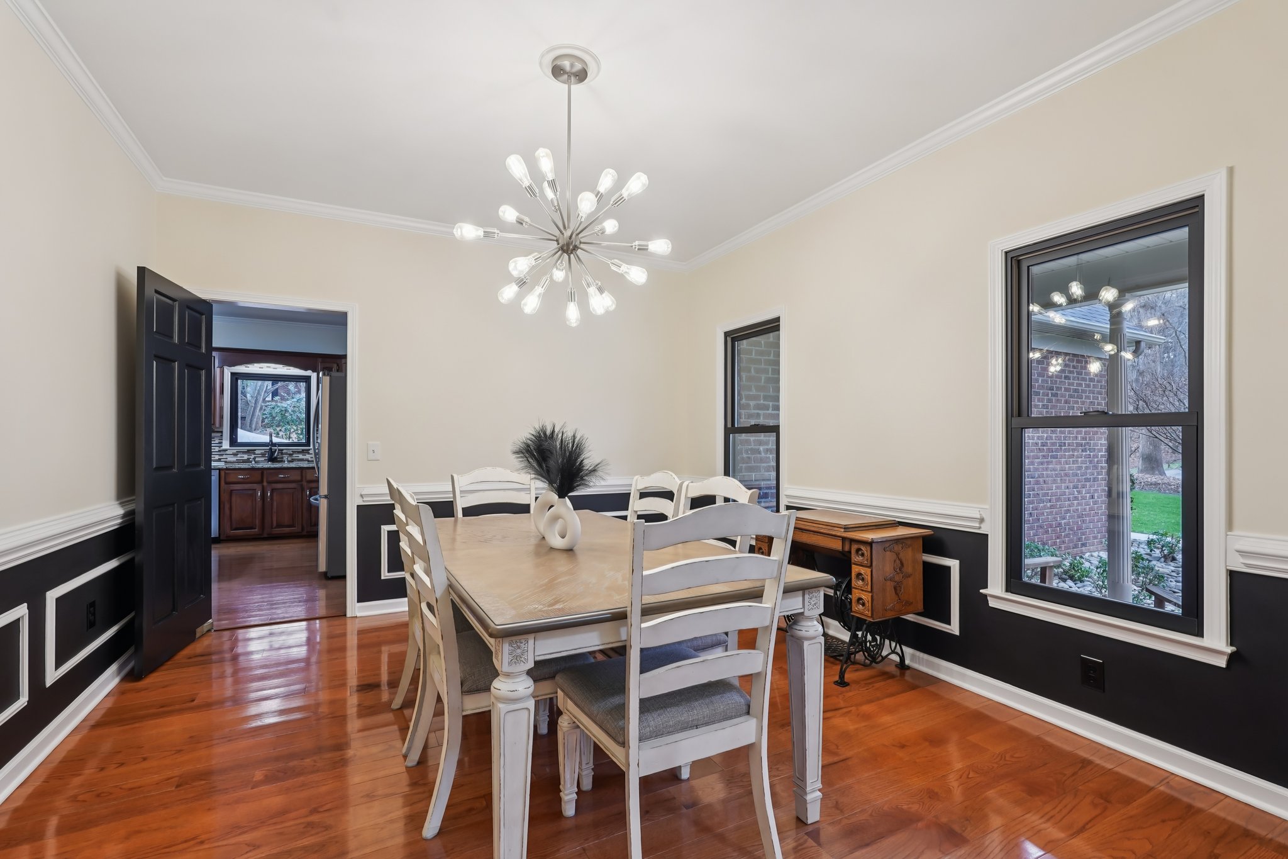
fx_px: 572
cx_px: 644
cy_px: 430
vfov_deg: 73.7
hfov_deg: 96.7
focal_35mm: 16
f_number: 8
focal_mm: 16
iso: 400
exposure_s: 1/20
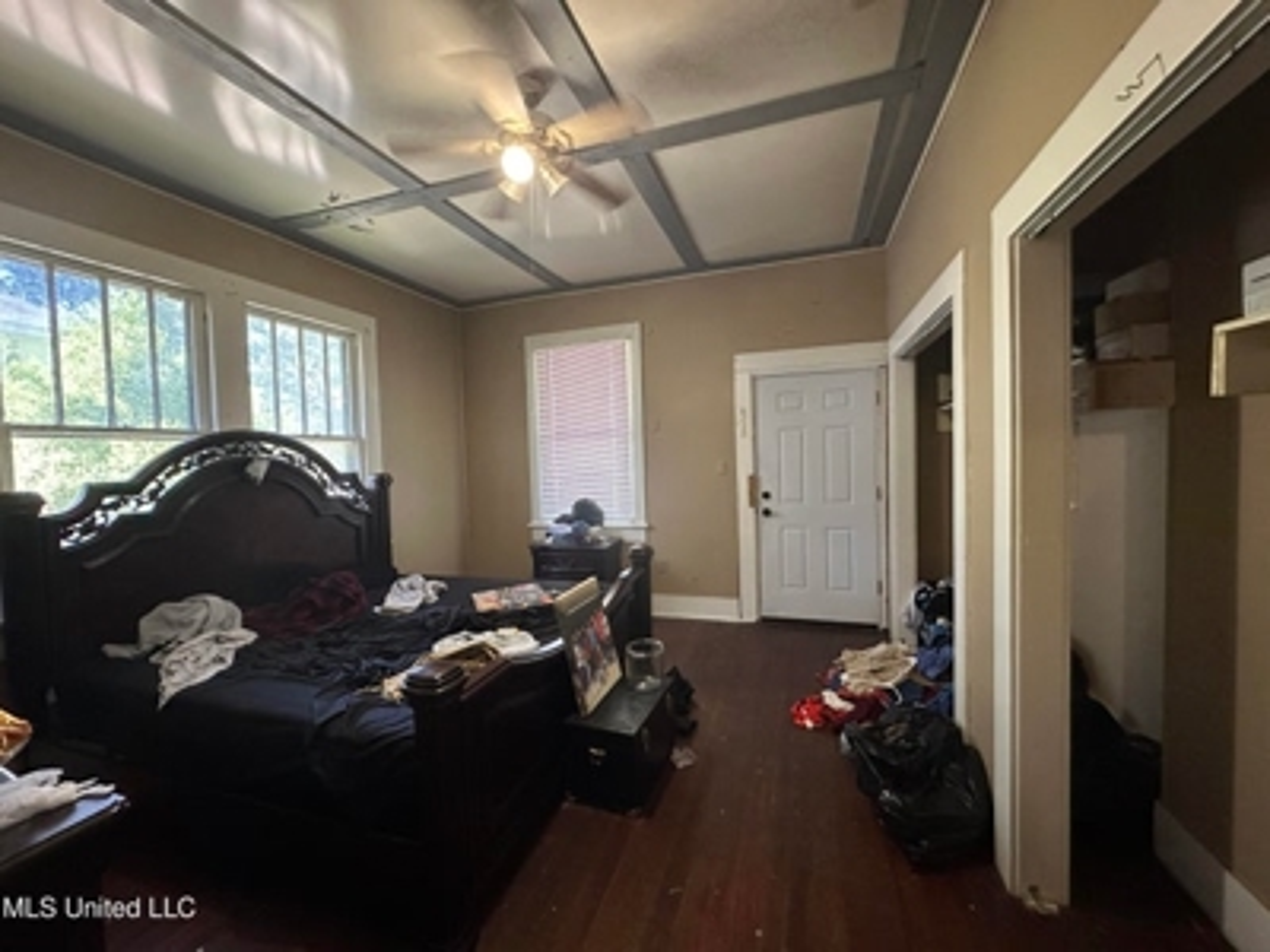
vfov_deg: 85.7
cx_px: 635
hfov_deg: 102.1
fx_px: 514
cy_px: 476
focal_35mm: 14
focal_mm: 2.22
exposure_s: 1/60
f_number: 2.2
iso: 1000
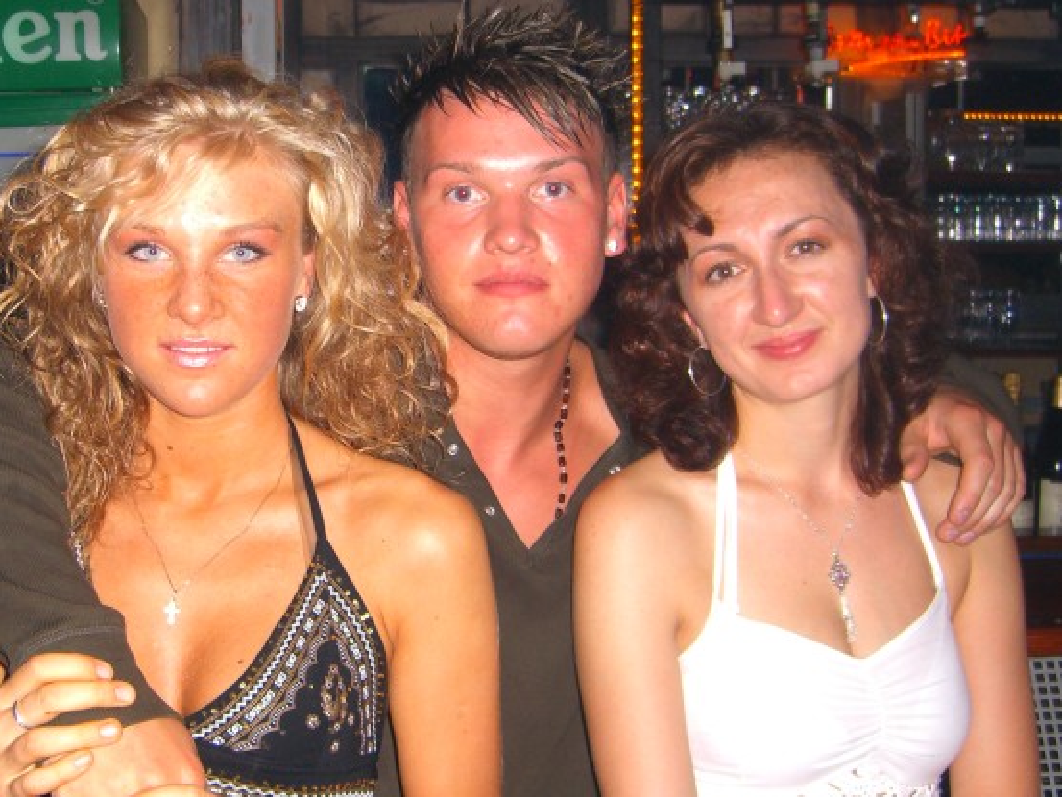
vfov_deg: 26.6
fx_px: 1688
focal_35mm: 55
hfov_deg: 34.5
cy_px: 390
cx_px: 336
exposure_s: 1/60
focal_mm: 7.9
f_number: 2.8
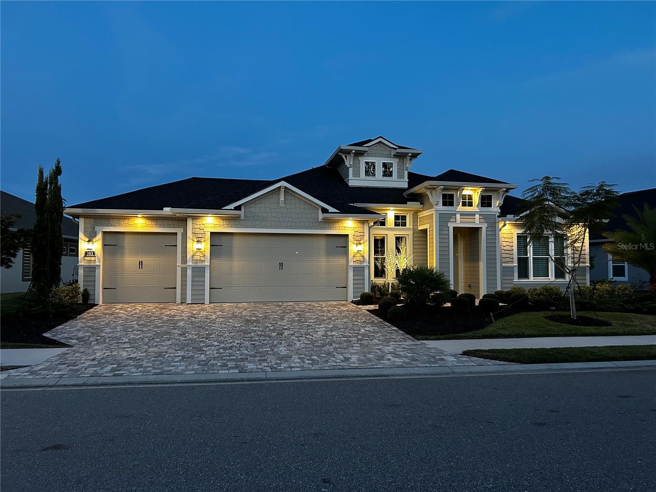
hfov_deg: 67.3
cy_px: 246
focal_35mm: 26
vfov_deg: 53.1
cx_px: 328
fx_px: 493
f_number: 1.5
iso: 400
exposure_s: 1/60
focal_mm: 5.7
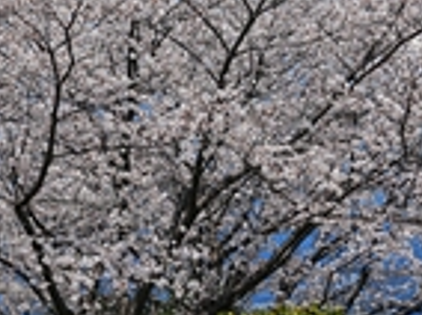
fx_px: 3469
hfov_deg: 6.9
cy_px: -70
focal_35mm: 285
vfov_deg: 5.2
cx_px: 27
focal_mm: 105
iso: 100
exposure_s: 1/640
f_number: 8
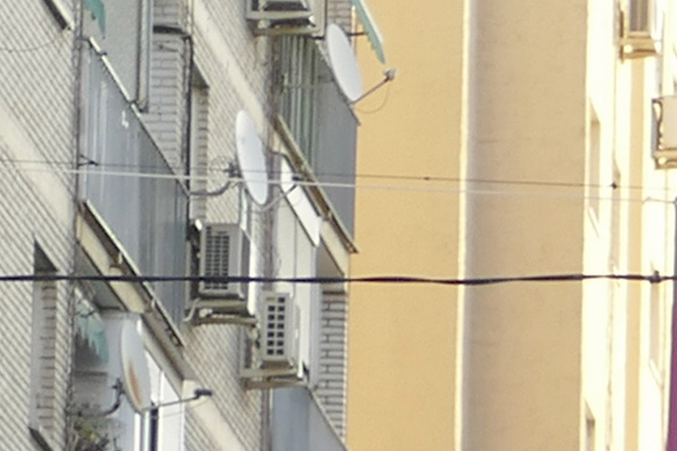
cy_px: 805
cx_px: 1349
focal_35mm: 204
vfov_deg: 6.6
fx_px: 3835
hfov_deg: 9.4
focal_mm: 17.27
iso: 125
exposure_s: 1/320
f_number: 3.3
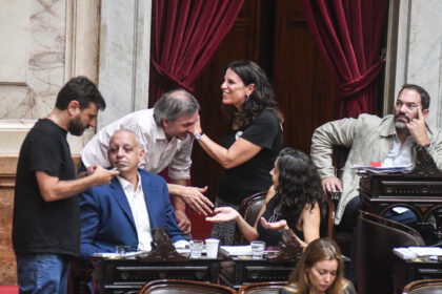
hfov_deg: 6.9
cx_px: 221
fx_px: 3683
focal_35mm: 300
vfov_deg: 4.6
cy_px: 147
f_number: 2.8
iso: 4000
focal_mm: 200
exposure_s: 1/500
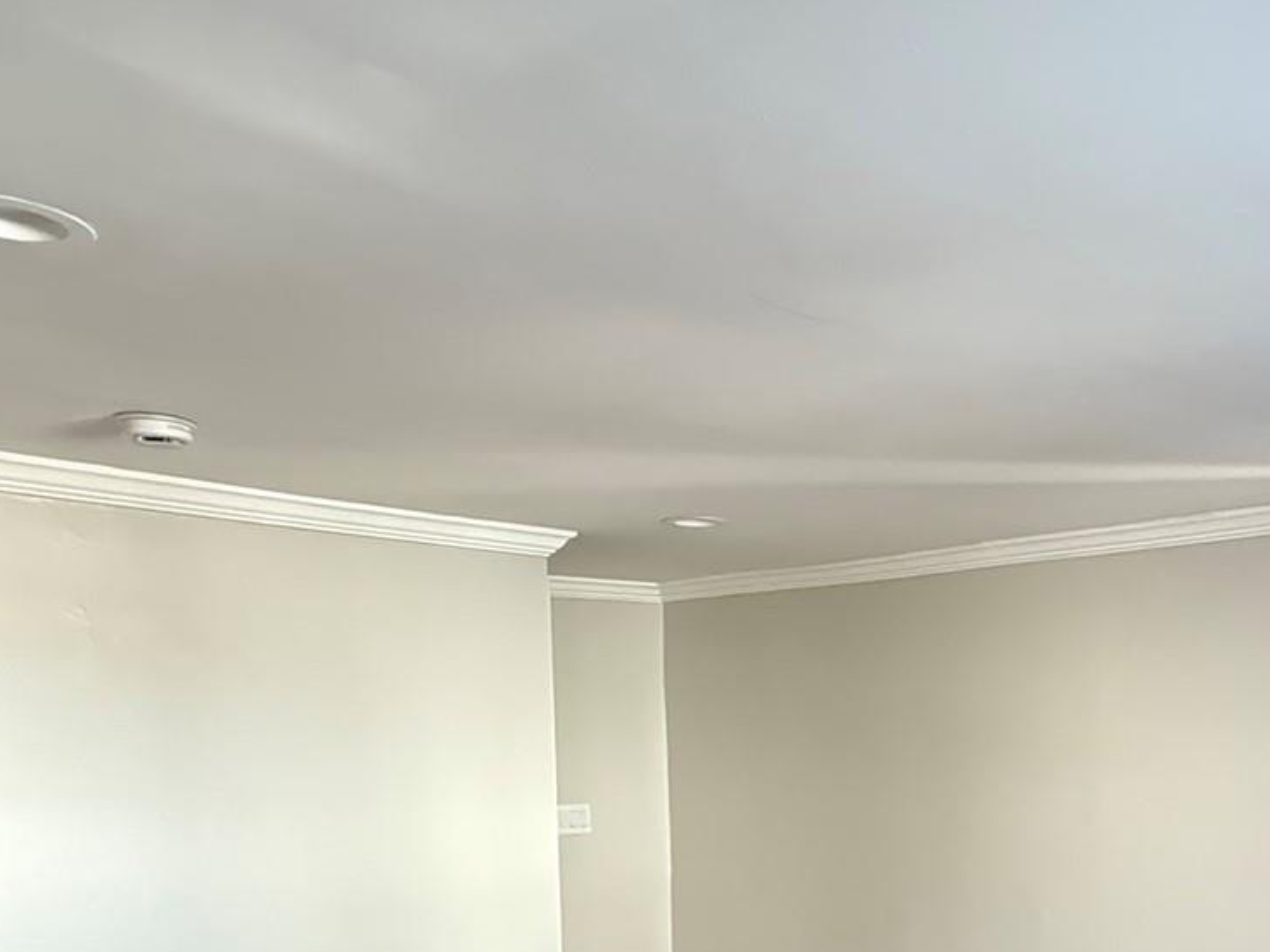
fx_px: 1431
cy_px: 936
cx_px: 1040
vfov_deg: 33.8
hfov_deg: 45.1
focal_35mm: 39
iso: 1250
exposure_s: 1/60
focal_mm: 2.22
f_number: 2.2
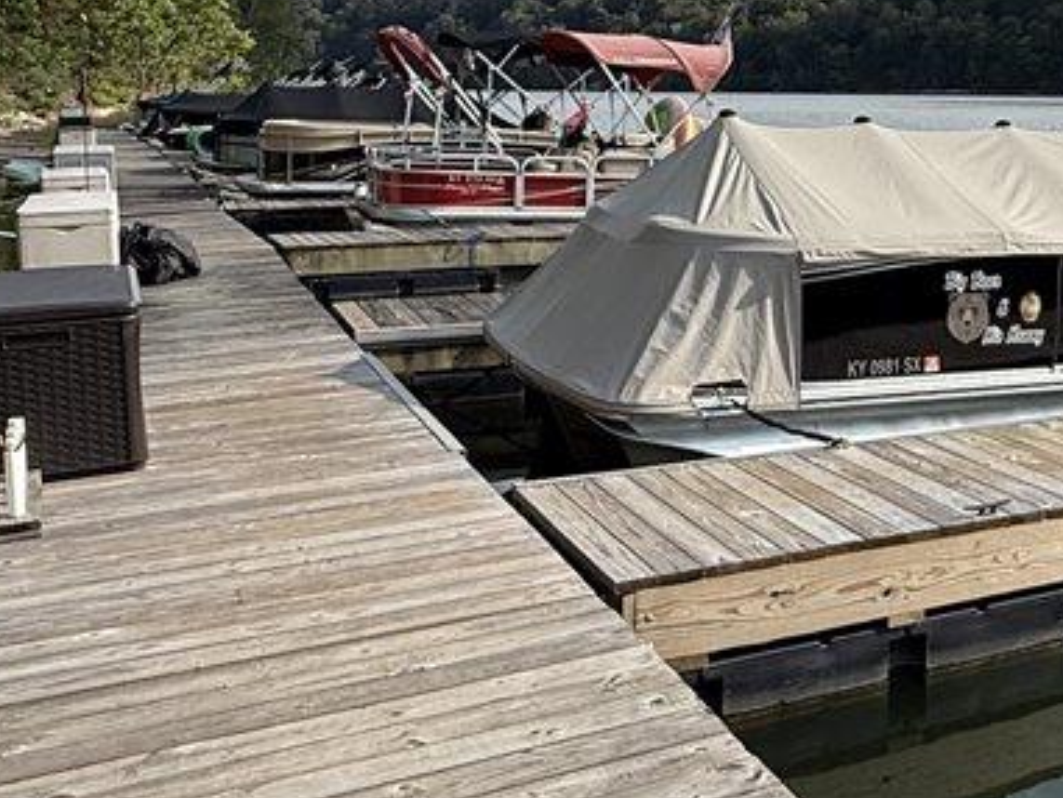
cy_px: 184
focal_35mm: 47
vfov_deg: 30.3
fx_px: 1444
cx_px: 901
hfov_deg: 38.4
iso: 50
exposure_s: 1/2320
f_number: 2.2
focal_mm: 2.22
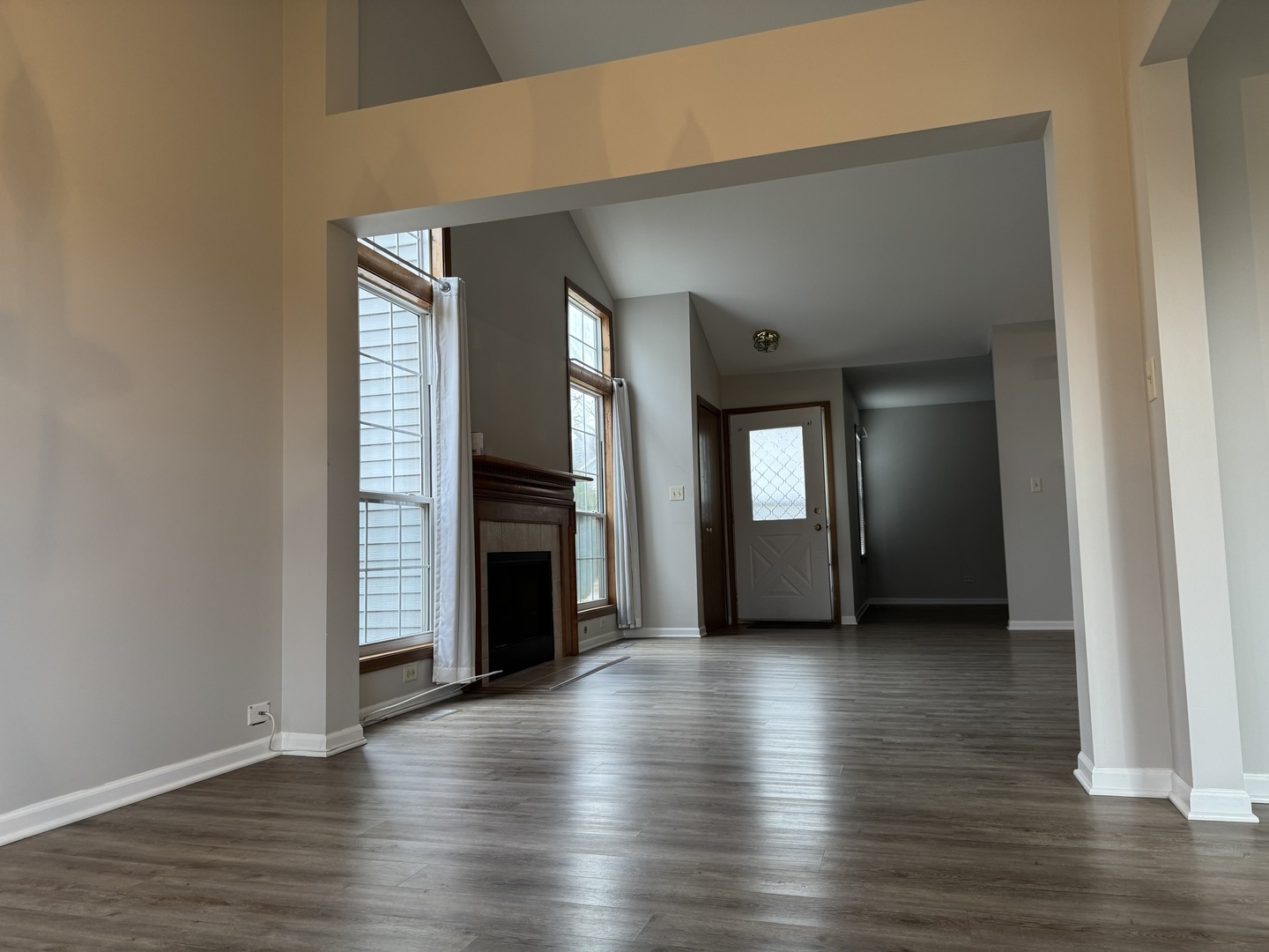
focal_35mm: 24
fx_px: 880
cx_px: 634
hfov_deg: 71.6
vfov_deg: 56.8
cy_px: 476
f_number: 1.78
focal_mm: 6.76
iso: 160
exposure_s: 1/60
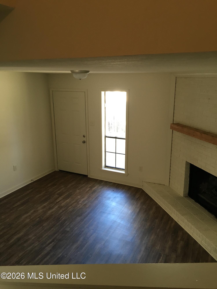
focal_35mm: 29
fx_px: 242
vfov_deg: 61.7
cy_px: 144
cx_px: 108
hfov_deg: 48.2
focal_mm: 4.15
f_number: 2.2
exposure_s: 1/30
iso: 80
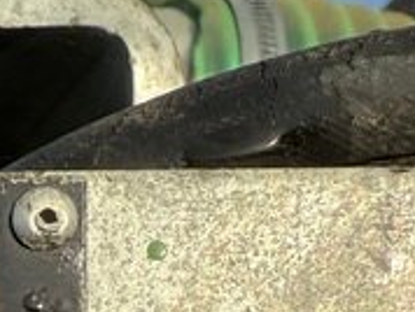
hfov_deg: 16.6
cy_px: 567
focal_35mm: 101
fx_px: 1212
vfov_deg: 13.2
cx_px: -303
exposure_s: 1/992
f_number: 2.2
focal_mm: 2.22
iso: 40
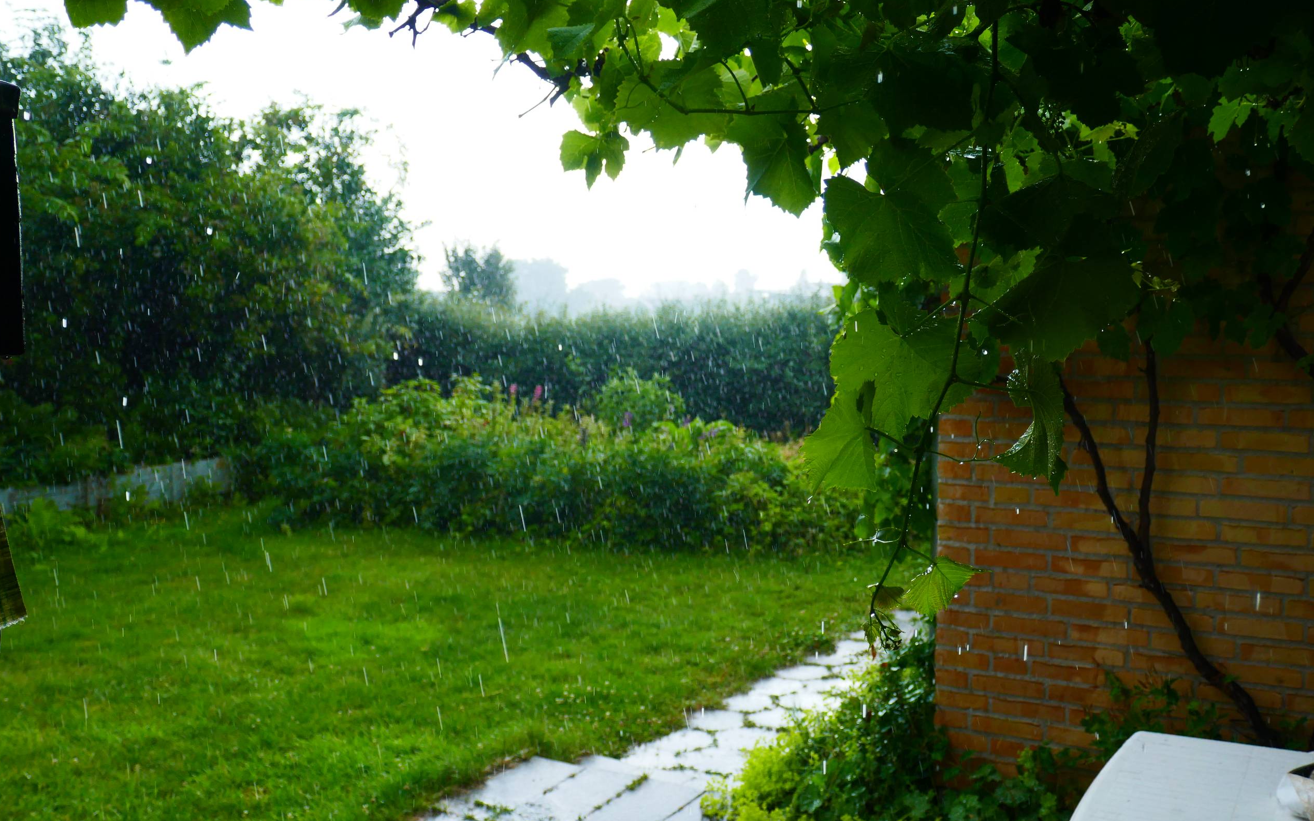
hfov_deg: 52.8
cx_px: 655
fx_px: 1325
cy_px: 417
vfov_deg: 34.4
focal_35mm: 37
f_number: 3.4
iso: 250
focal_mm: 12.9
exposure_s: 1/500
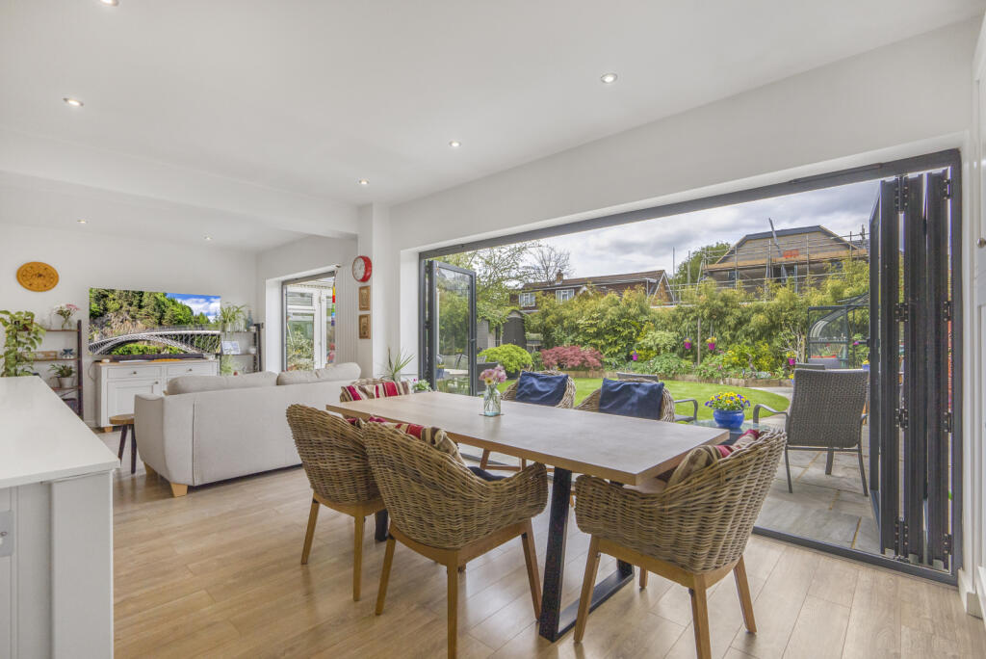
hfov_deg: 96.7
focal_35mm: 16
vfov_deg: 73.8
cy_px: 330
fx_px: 438
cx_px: 493
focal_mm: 16
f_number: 8
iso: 1000
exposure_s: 1/400
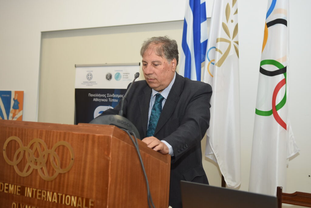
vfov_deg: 29.9
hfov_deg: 43.6
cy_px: 104
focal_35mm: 45
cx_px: 156
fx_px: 389
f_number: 2.8
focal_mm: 30
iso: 500
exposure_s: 1/250
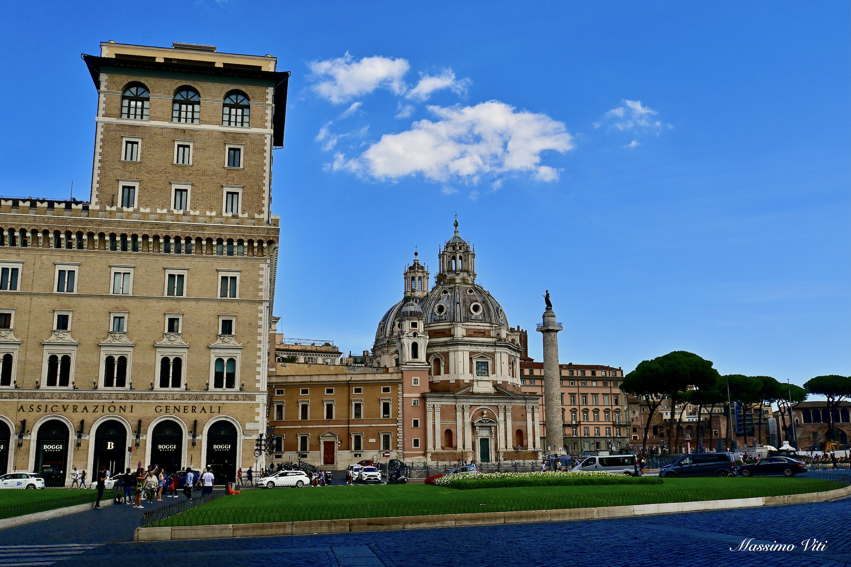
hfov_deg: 59.5
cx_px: 426
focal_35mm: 32
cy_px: 284
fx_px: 745
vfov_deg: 41.7
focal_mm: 21
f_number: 8
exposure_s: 1/500
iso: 100
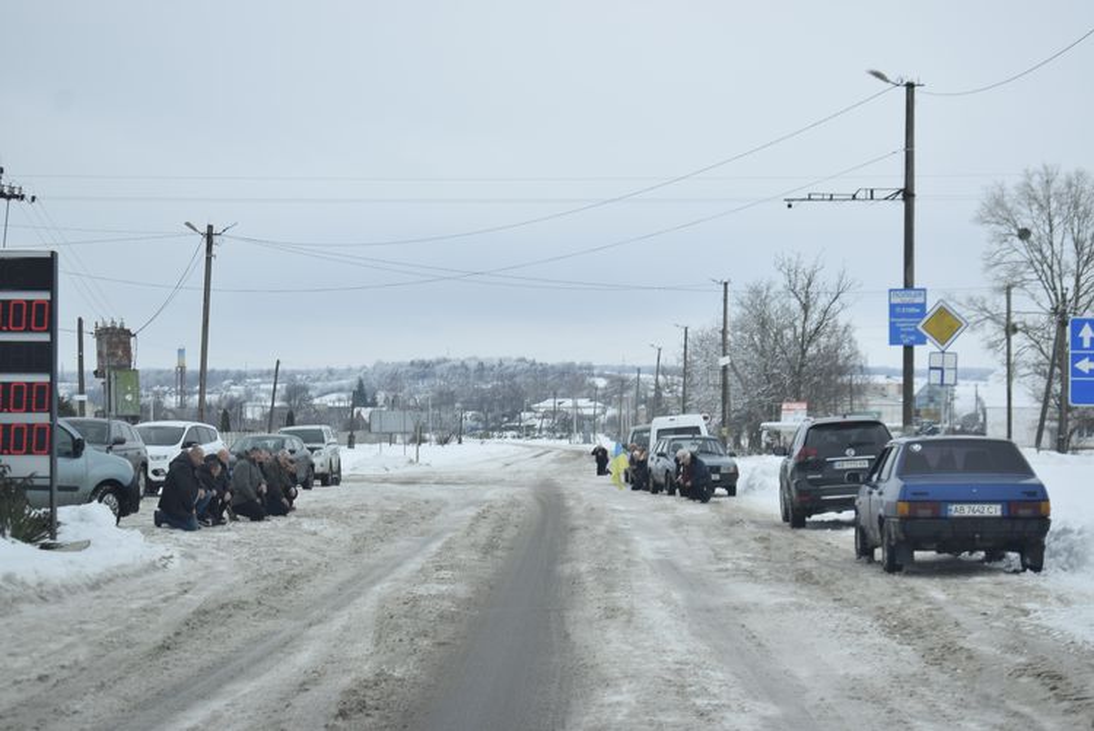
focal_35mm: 82
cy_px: 366
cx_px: 547
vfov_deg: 16.6
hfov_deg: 24.6
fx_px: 2508
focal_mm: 55
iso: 100
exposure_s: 1/160
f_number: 5.6
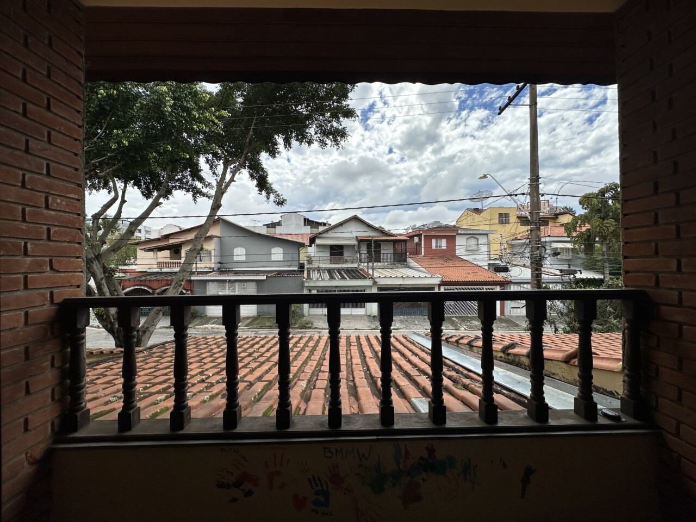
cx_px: 348
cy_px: 261
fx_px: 281
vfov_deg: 85.7
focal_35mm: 14
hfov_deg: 102.1
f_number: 2.2
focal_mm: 2.22
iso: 50
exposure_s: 1/2747
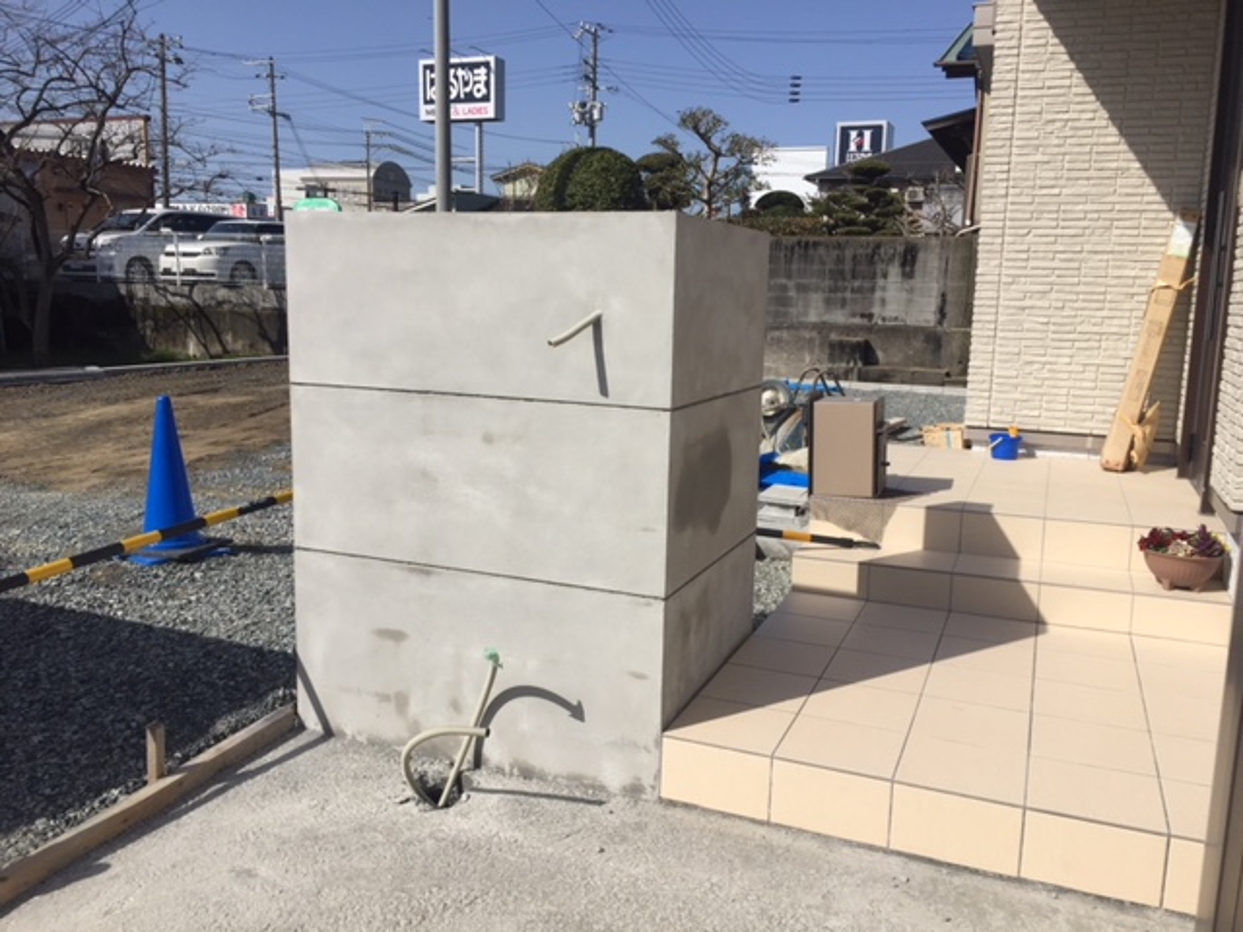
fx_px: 1041
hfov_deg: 61.7
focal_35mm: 29
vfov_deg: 48.2
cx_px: 622
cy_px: 466
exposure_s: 1/3597
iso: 32
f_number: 2.2
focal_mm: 4.15
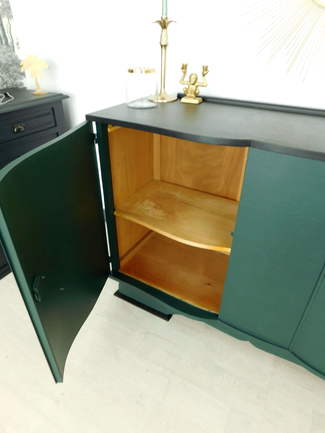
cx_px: 162
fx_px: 288
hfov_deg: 58.9
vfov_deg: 73.9
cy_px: 216
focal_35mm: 23
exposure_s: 1/5
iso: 125
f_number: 3
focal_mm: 4
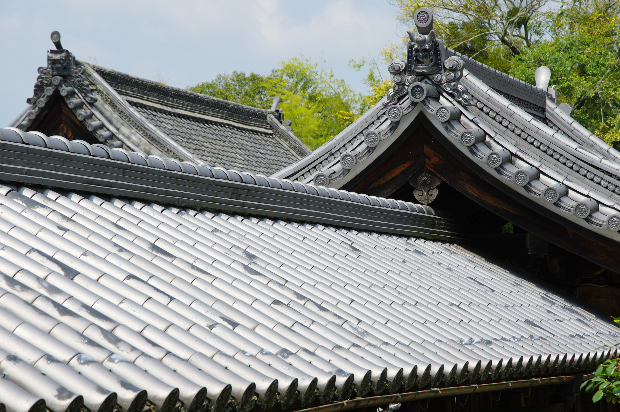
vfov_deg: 10.8
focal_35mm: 127
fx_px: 2185
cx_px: 310
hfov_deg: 16.2
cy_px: 206
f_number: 8
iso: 100
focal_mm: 85
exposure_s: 1/320
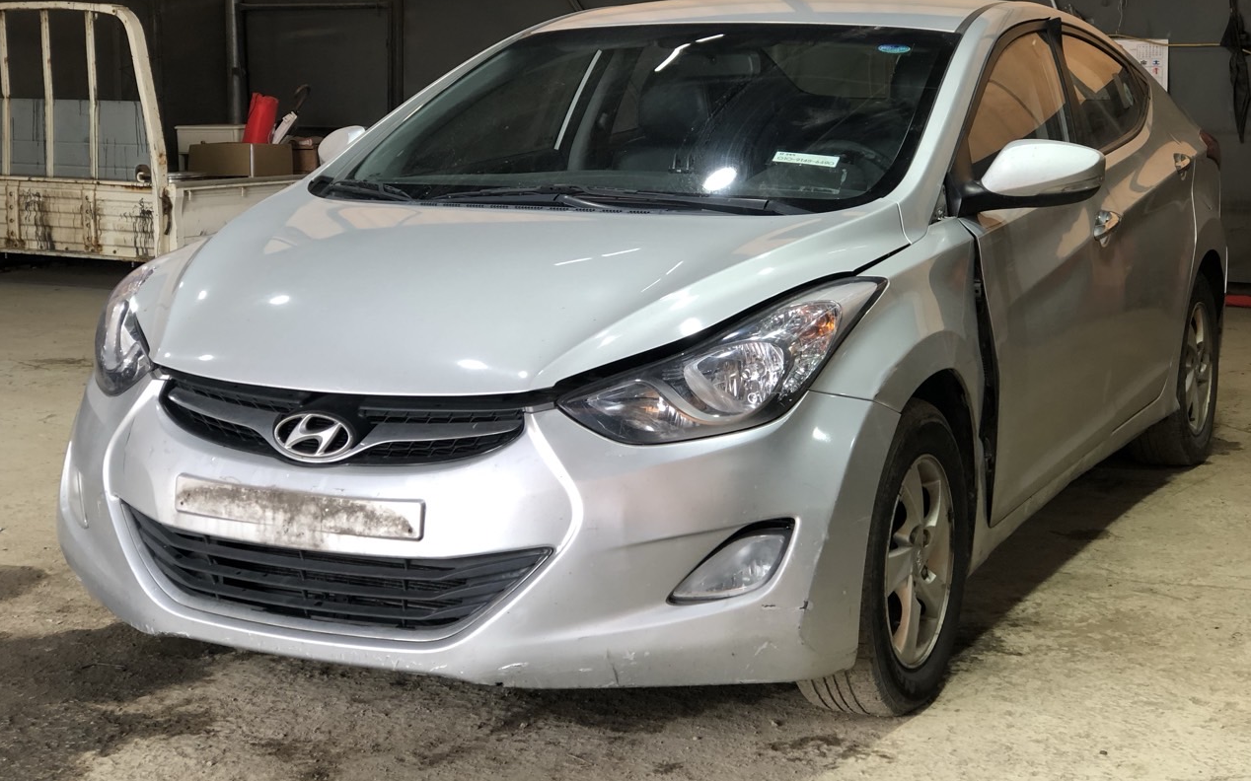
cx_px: 628
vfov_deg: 21.3
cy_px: 322
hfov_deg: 33.5
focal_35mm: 61
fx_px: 2079
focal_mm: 6.6
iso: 100
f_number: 2.8
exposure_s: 1/120
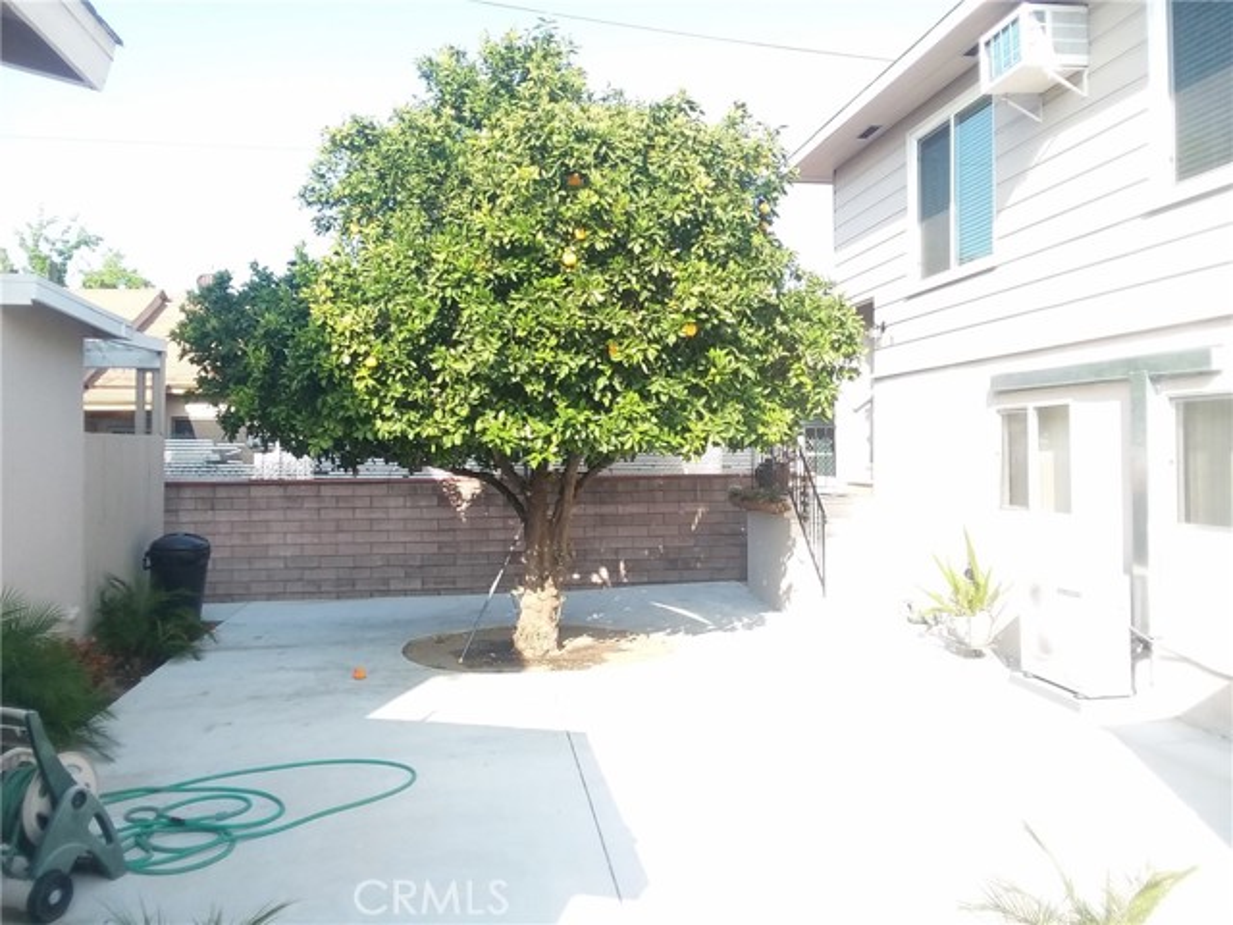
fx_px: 1033
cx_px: 616
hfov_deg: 61.7
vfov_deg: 48.2
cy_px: 462
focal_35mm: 29
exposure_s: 1/323
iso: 40
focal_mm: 2.47
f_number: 1.9
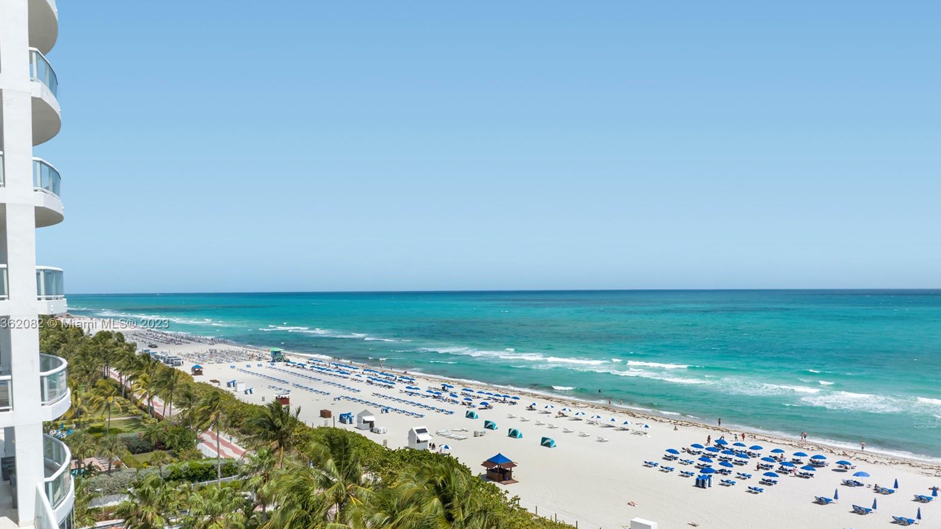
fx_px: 674
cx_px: 461
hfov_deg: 69.8
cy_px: 325
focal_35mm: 27
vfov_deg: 42.6
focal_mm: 12.29
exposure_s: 1/1000
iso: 100
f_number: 5.6
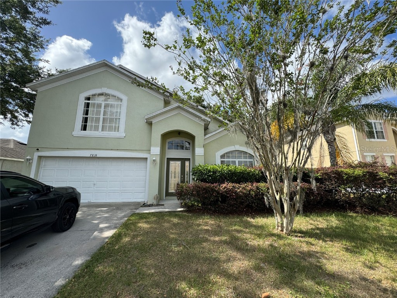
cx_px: 198
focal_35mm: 14
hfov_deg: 102.1
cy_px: 149
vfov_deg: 85.7
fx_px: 161
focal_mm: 2.22
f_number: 2.2
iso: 40
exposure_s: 1/1063
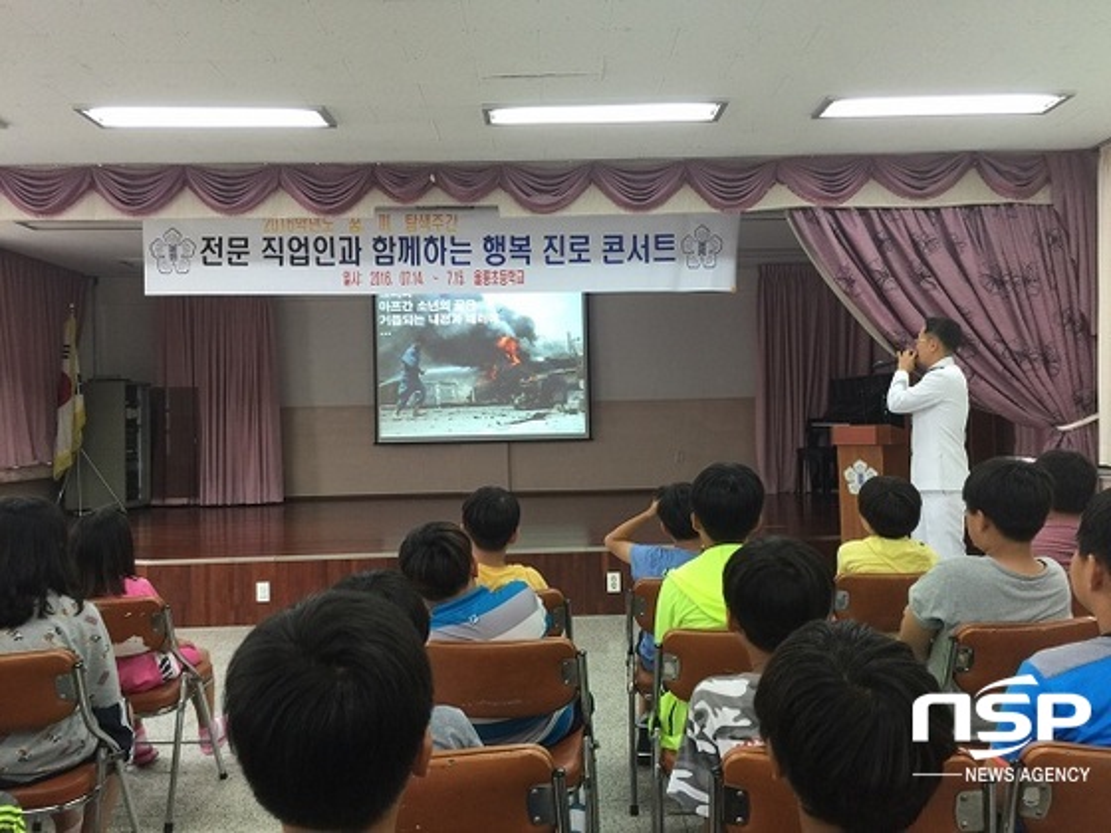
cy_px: 416
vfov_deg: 48.2
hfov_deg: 61.7
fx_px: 931
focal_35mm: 29
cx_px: 556
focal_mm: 4.15
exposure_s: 1/30
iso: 50
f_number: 2.2
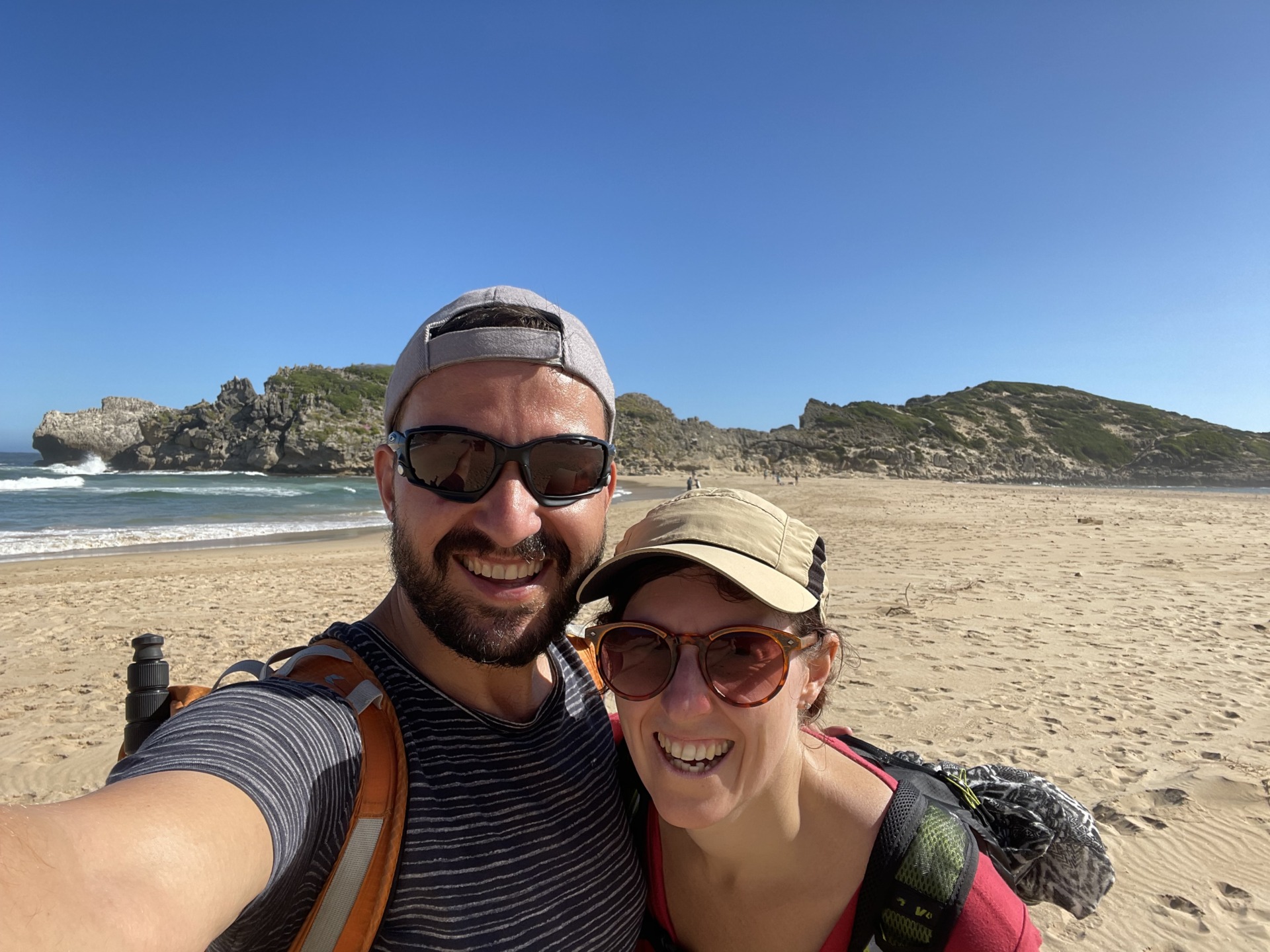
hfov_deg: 73.9
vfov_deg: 58.9
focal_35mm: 23
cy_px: 476
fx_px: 844
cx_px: 635
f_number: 2.2
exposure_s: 1/831
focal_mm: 2.71
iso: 25
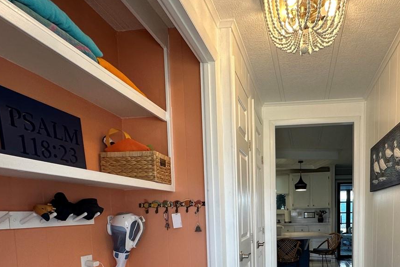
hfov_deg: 65.5
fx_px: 300
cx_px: 269
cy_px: 237
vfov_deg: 43.9
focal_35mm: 27
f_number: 2.2
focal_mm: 2.22
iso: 80
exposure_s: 1/120
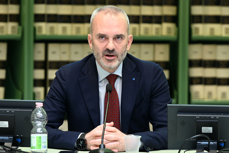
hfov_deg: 8.1
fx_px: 1622
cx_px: 114
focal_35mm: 255
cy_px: 76
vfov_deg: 5.4
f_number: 3.2
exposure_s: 1/160
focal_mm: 170
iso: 800
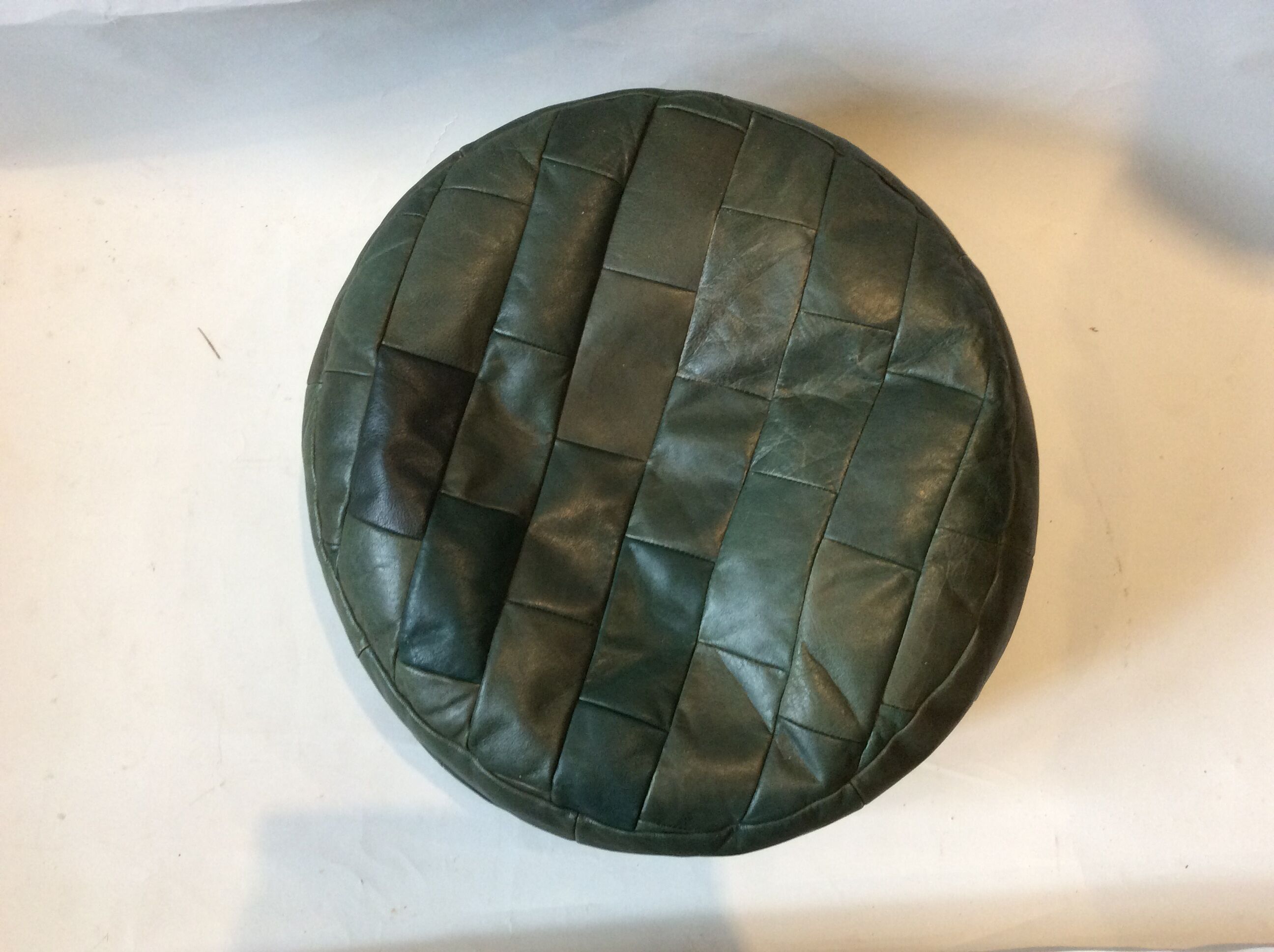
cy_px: 476
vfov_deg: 44.1
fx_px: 1176
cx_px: 637
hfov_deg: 56.9
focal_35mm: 32
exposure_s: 1/25
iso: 125
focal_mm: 3.3
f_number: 2.4
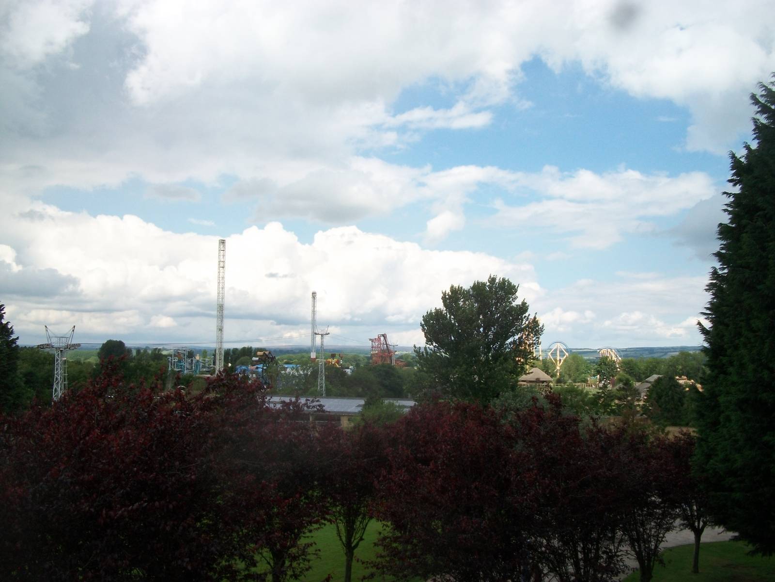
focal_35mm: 32
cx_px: 388
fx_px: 716
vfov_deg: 44.2
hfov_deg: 56.8
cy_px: 291
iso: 80
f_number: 5.5
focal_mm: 5.7
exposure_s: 1/320
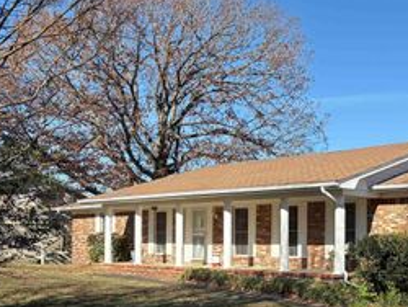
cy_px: 244
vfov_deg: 27.5
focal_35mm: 52
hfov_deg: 34.9
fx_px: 613
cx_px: 357
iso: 50
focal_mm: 5.96
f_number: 1.6
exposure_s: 1/2451
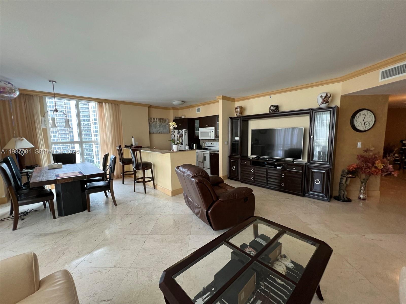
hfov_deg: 106.2
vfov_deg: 89.9
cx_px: 203
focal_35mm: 13
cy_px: 152
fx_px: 152
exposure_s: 1/121
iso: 200
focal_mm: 1.57
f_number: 1.8
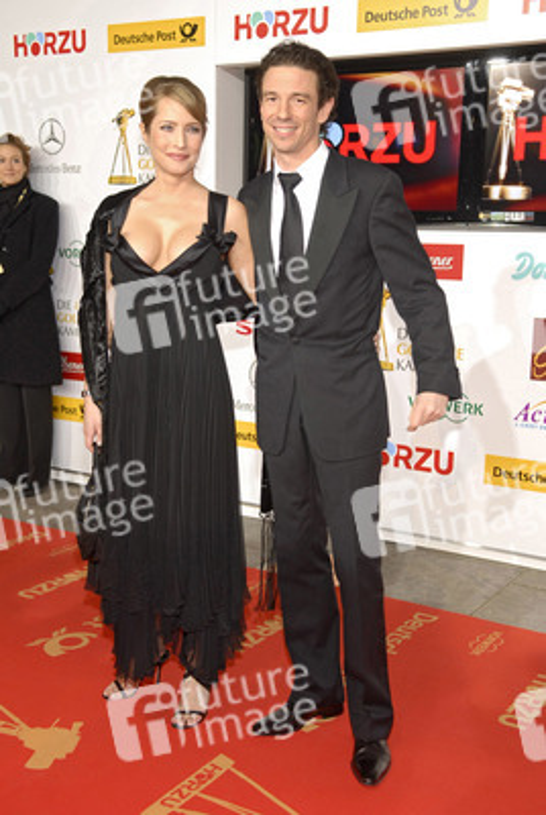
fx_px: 1054
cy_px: 408
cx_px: 273
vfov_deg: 42.3
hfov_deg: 29.0
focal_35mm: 46
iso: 400
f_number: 4
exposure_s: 1/60
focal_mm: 31
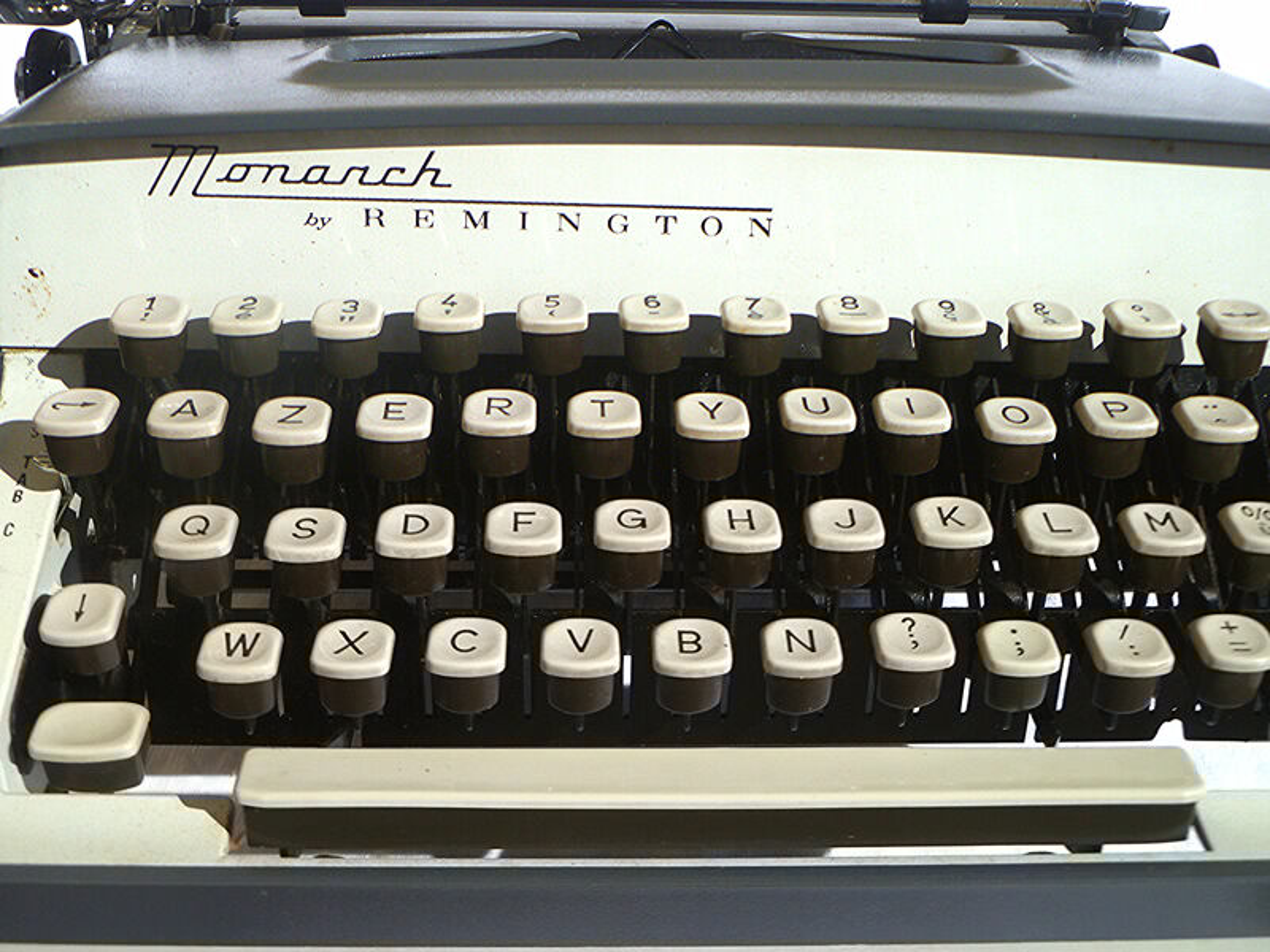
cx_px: 635
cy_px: 476
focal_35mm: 41
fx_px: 1504
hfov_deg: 45.8
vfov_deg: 35.1
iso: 80
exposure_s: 1/200
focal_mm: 7.4
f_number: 11
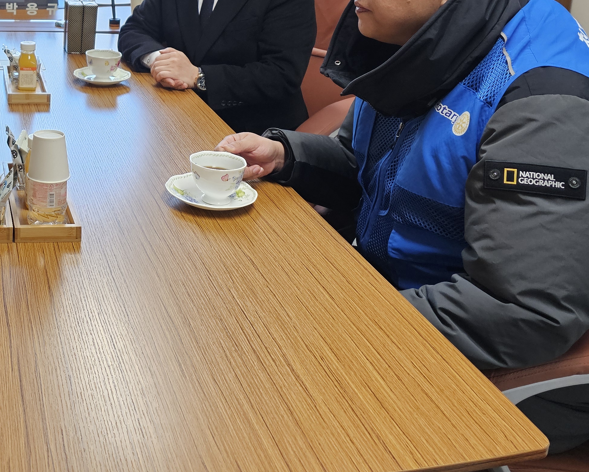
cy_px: 45
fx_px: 802
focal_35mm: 46
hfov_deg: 36.3
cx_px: 0
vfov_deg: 31.2
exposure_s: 1/120
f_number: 1.7
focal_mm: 6.3
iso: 250
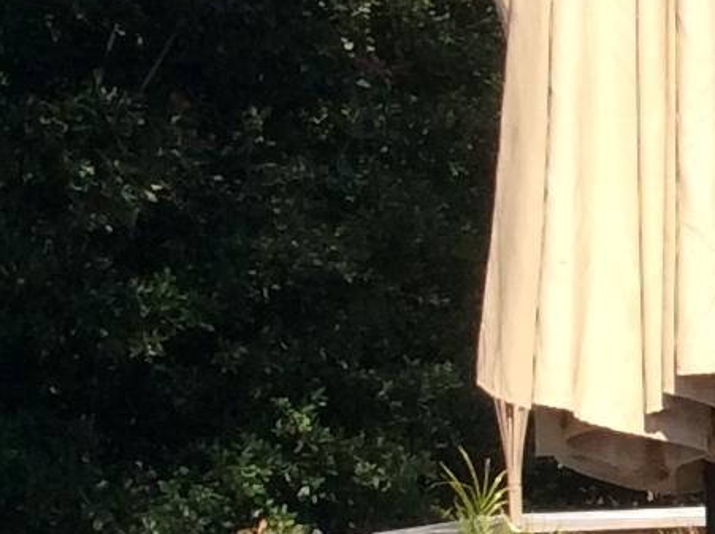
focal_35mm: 184
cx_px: 1749
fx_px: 3796
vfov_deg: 8.0
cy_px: 528
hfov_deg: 9.5
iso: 32
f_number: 2.4
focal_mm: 3.3
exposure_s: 1/1059
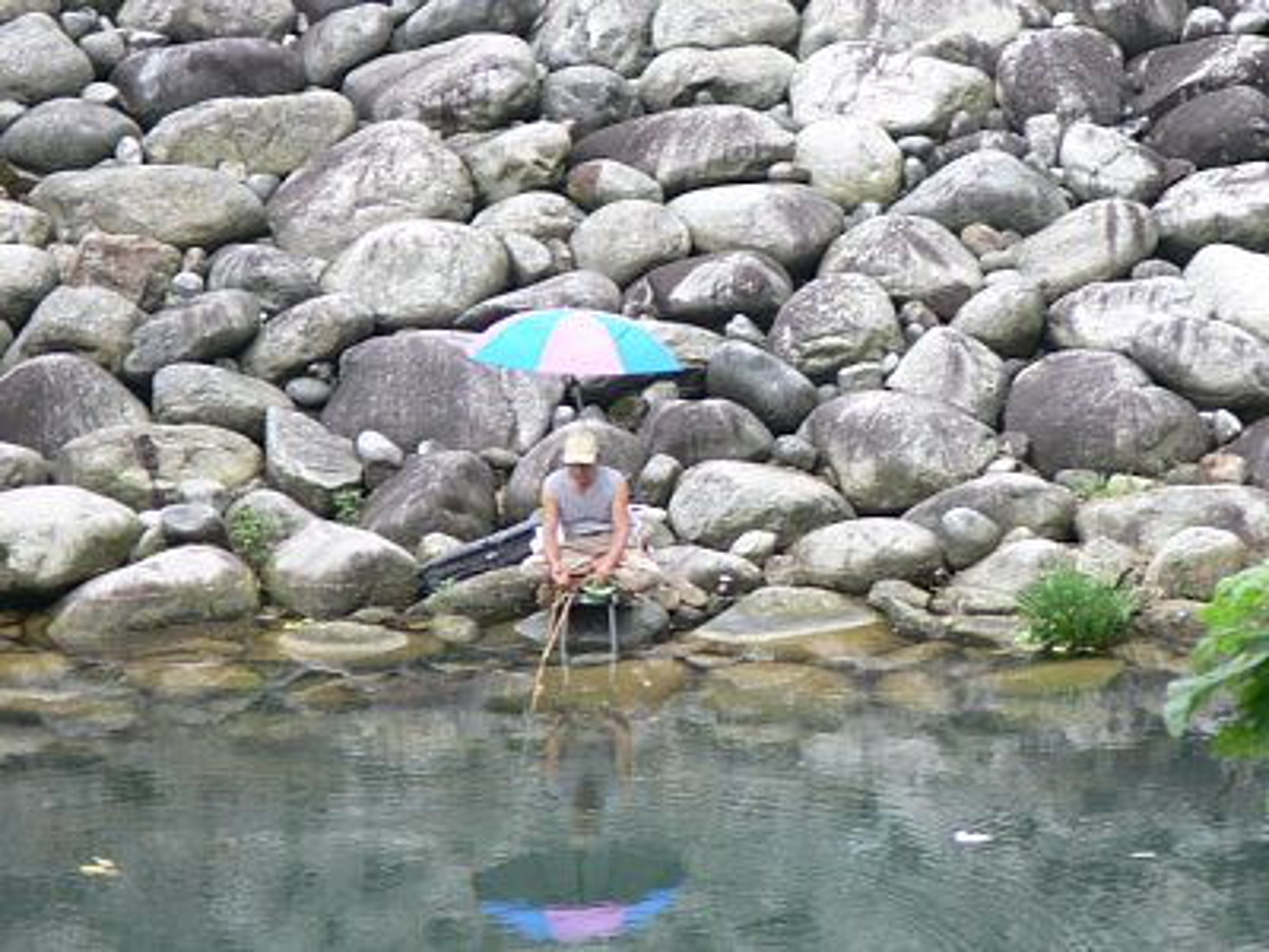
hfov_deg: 4.7
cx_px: 634
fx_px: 15397
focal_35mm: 420
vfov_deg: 3.5
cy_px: 476
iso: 80
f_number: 4
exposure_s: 1/80
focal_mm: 88.8
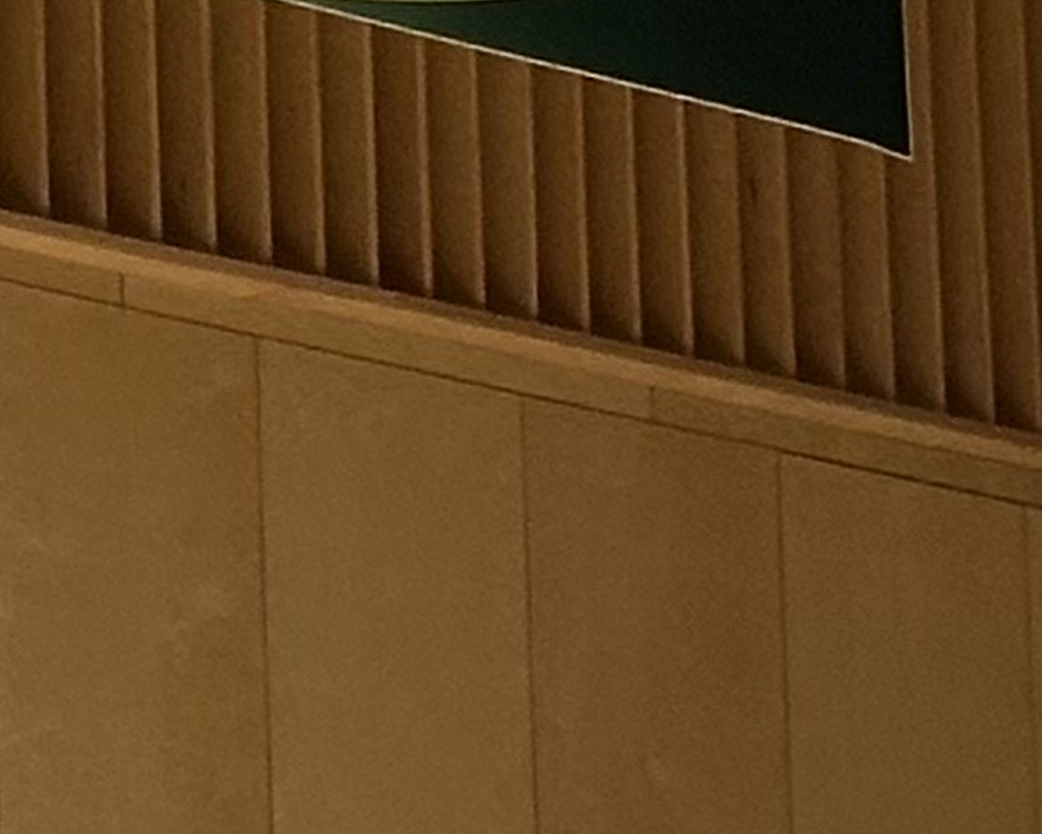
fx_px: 10024
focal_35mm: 325
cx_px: -2396
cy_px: 1664
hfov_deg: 5.5
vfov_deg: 4.7
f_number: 1.78
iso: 125
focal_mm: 6.86
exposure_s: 1/60
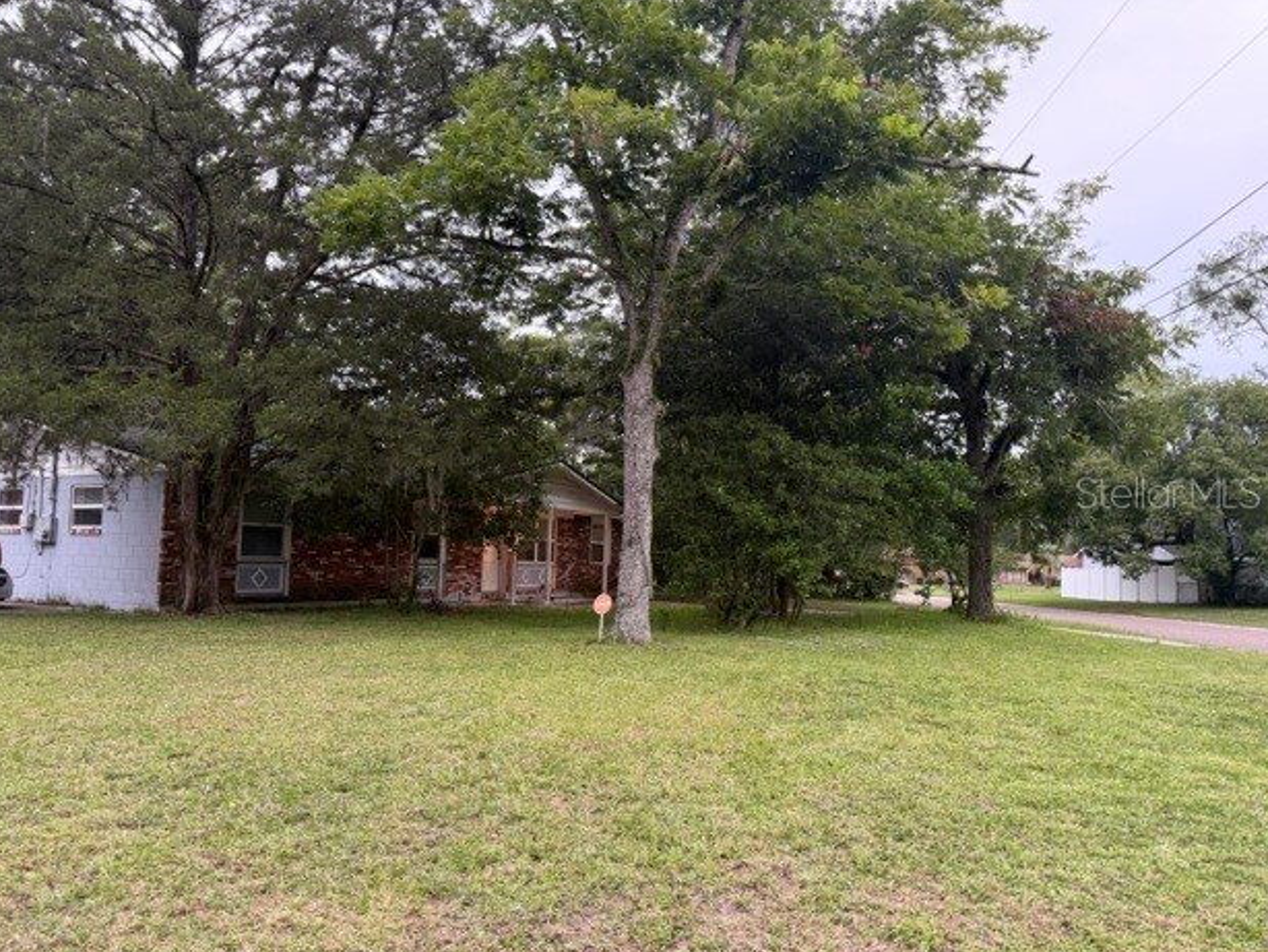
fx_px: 916
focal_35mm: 25
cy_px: 491
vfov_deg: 54.9
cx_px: 609
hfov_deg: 69.3
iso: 200
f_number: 1.78
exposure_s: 1/60
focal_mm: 6.76
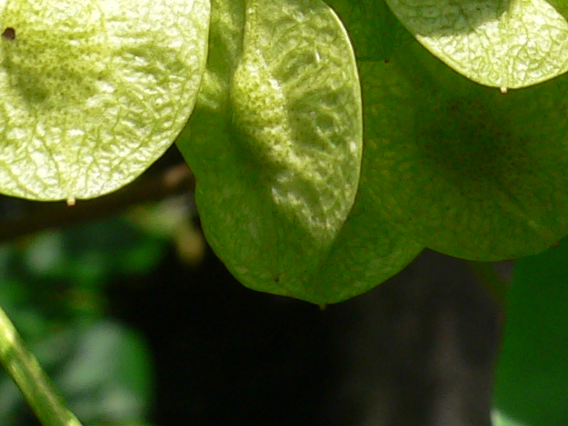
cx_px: 353
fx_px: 2117
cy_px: -304
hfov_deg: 15.3
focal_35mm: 129
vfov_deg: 10.9
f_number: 5.6
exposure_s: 1/160
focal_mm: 5.8
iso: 64
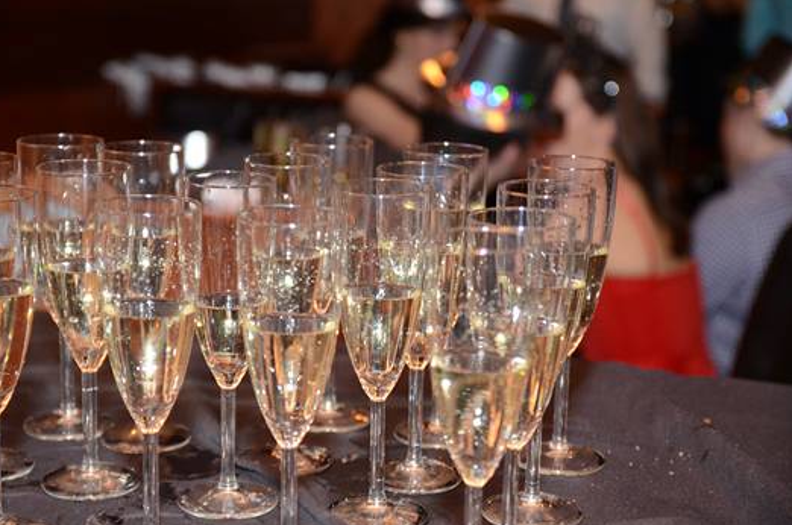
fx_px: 1735
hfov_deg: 25.7
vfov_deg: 17.2
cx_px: 378
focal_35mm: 79
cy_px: 273
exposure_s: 1/30
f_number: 2.8
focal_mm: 50
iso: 1250
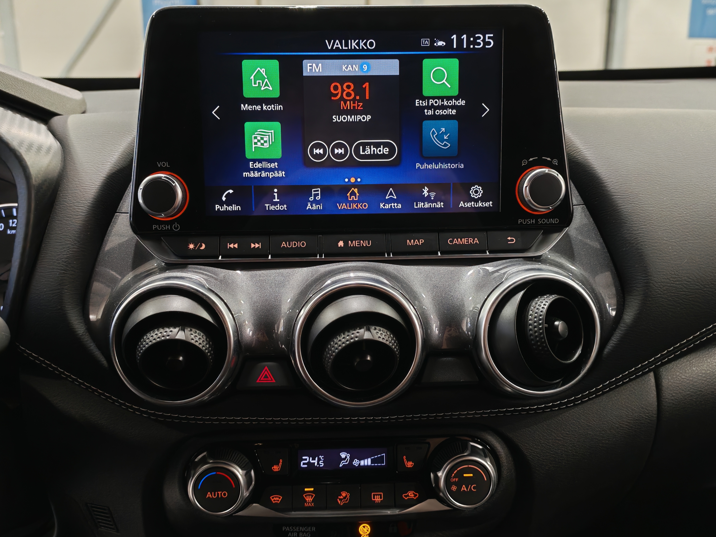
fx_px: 683
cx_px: 358
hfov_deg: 55.4
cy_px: 268
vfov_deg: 42.9
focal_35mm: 33
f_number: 1.9
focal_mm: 6.12
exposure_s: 1/50
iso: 775
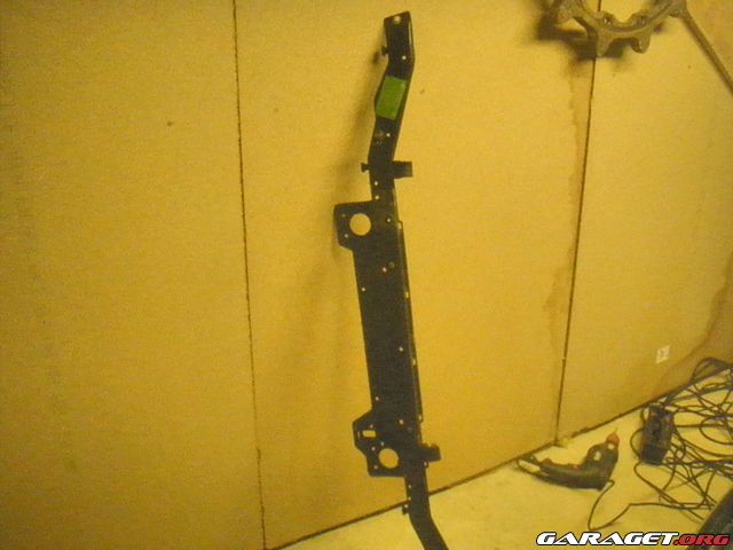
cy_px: 275
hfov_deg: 49.0
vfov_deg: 37.7
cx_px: 366
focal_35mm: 38
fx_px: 805
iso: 3200
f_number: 3.5
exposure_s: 1/60
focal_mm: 6.7
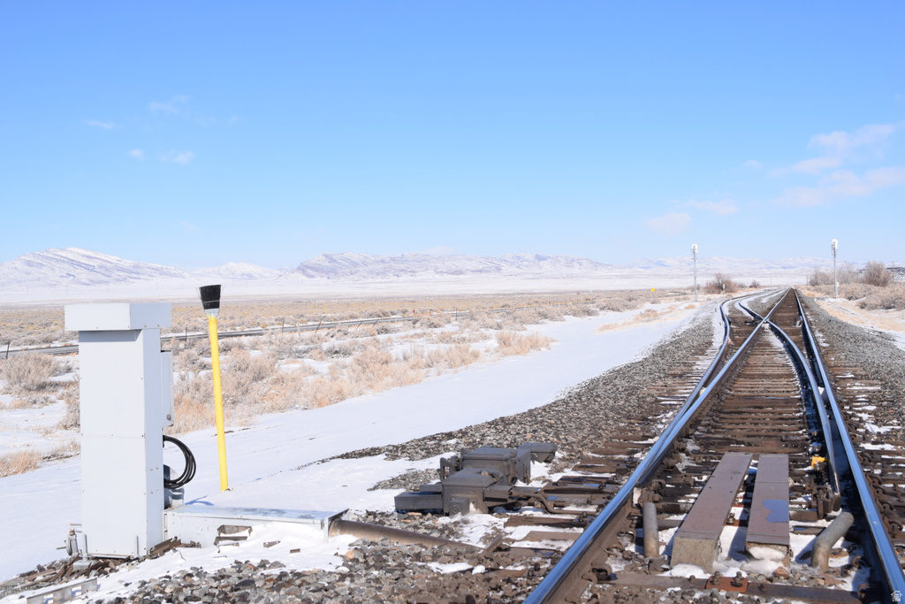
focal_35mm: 39
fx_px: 980
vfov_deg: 34.2
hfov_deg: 49.5
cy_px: 302
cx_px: 452
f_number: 9
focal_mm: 26
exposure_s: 1/640
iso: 200
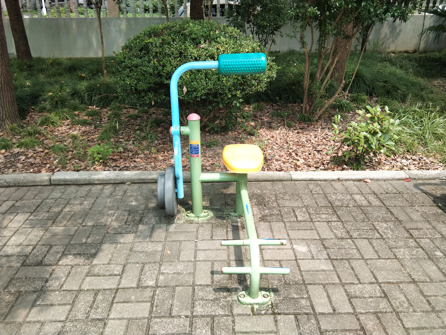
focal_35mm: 31
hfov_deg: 58.4
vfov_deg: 45.4
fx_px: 399
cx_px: 223
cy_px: 168
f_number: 2.2
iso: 50
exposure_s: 1/257
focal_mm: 3.69
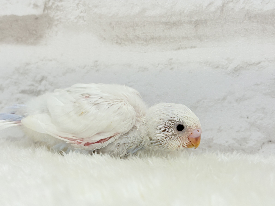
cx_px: 138
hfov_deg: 36.8
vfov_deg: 28.0
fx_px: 413
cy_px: 103
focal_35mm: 52
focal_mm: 5.96
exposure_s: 1/100
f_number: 1.6
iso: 64
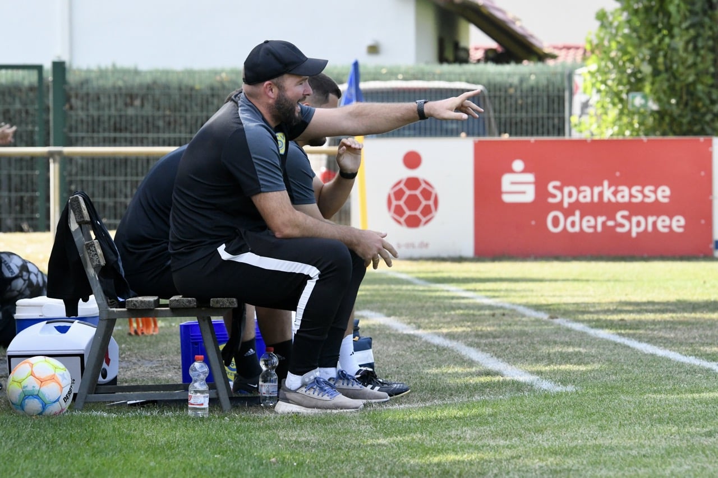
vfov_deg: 6.0
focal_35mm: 230
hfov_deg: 9.0
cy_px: 239
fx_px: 4586
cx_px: 359
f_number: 10
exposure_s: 1/1600
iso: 5000
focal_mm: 230
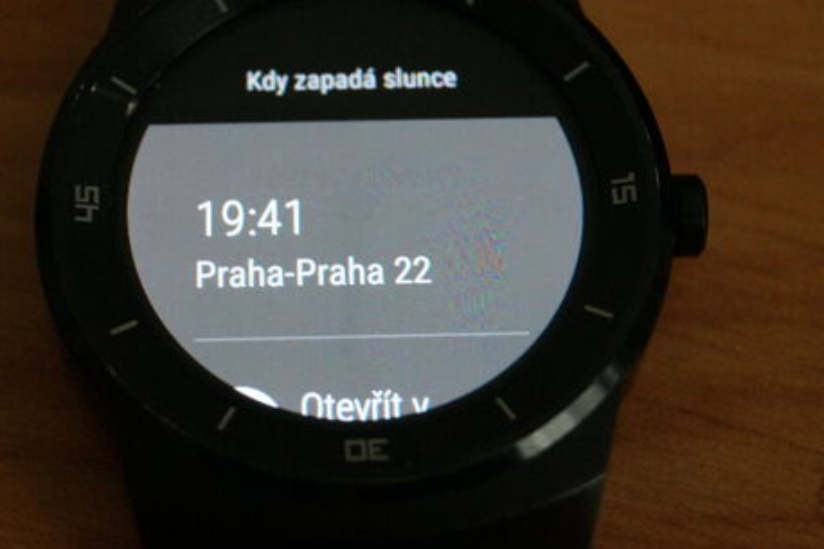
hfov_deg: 18.5
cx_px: 332
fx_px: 2532
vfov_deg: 12.4
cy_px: 190
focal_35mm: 111
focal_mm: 55
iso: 3200
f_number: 5.6
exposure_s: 1/30
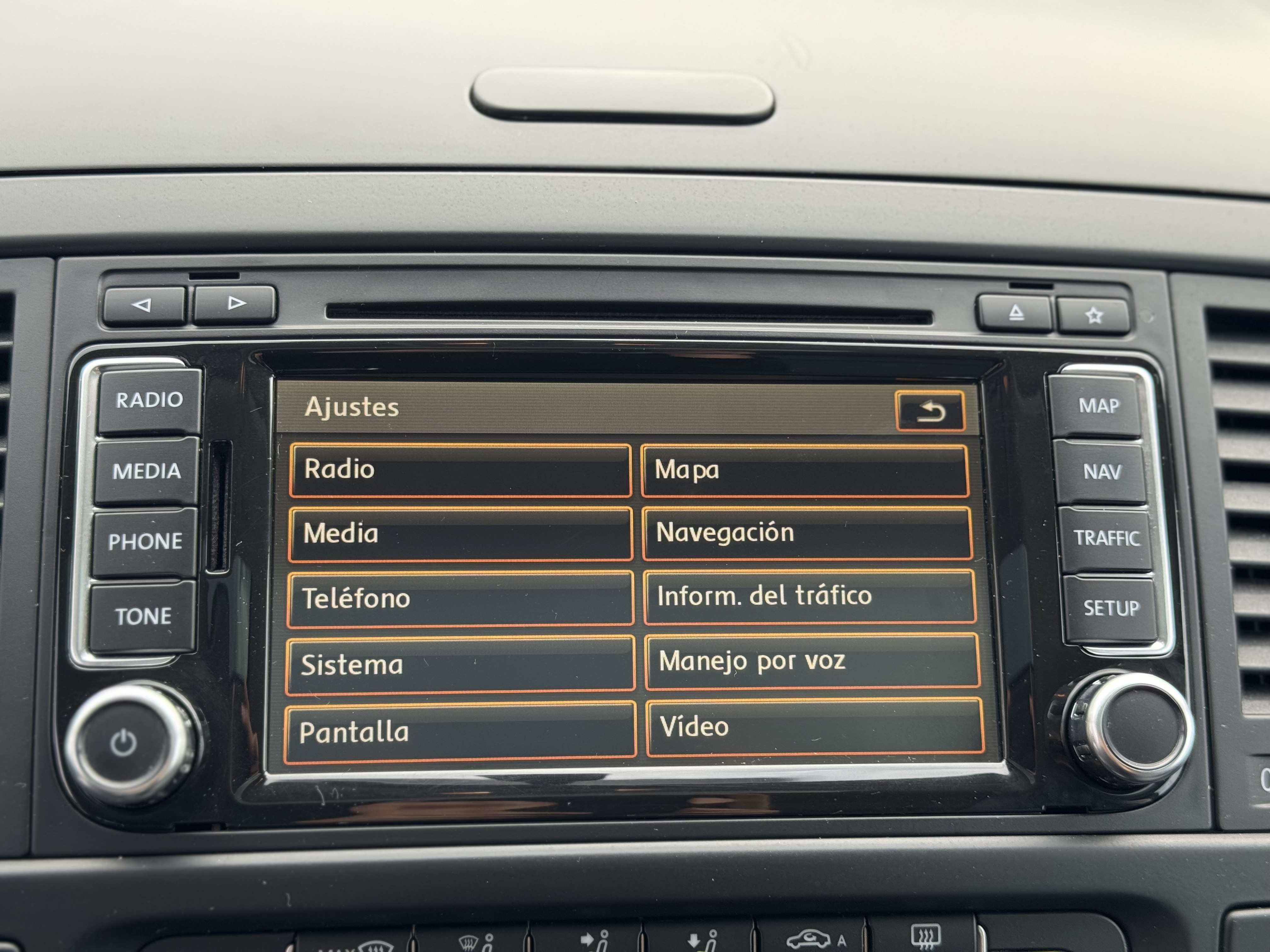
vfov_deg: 30.3
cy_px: 476
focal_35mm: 48
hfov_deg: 39.7
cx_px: 635
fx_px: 1761
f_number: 1.78
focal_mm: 6.76
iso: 125
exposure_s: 1/150
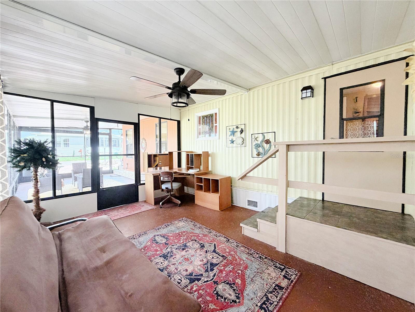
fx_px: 168
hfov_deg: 102.1
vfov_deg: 85.7
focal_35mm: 14
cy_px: 156
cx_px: 208
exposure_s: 1/121
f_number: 2.2
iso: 250
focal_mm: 2.22
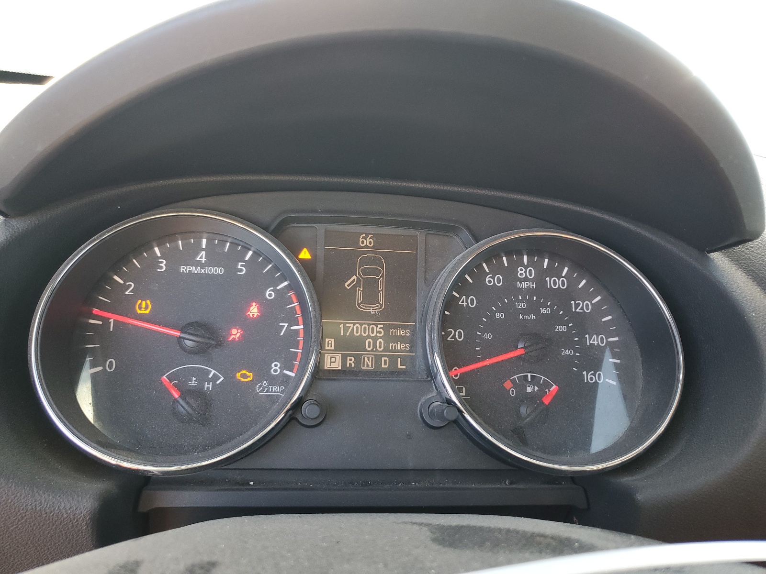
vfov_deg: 53.1
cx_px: 383
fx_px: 575
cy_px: 287
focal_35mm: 26
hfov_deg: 67.3
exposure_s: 1/100
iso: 81
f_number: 1.5
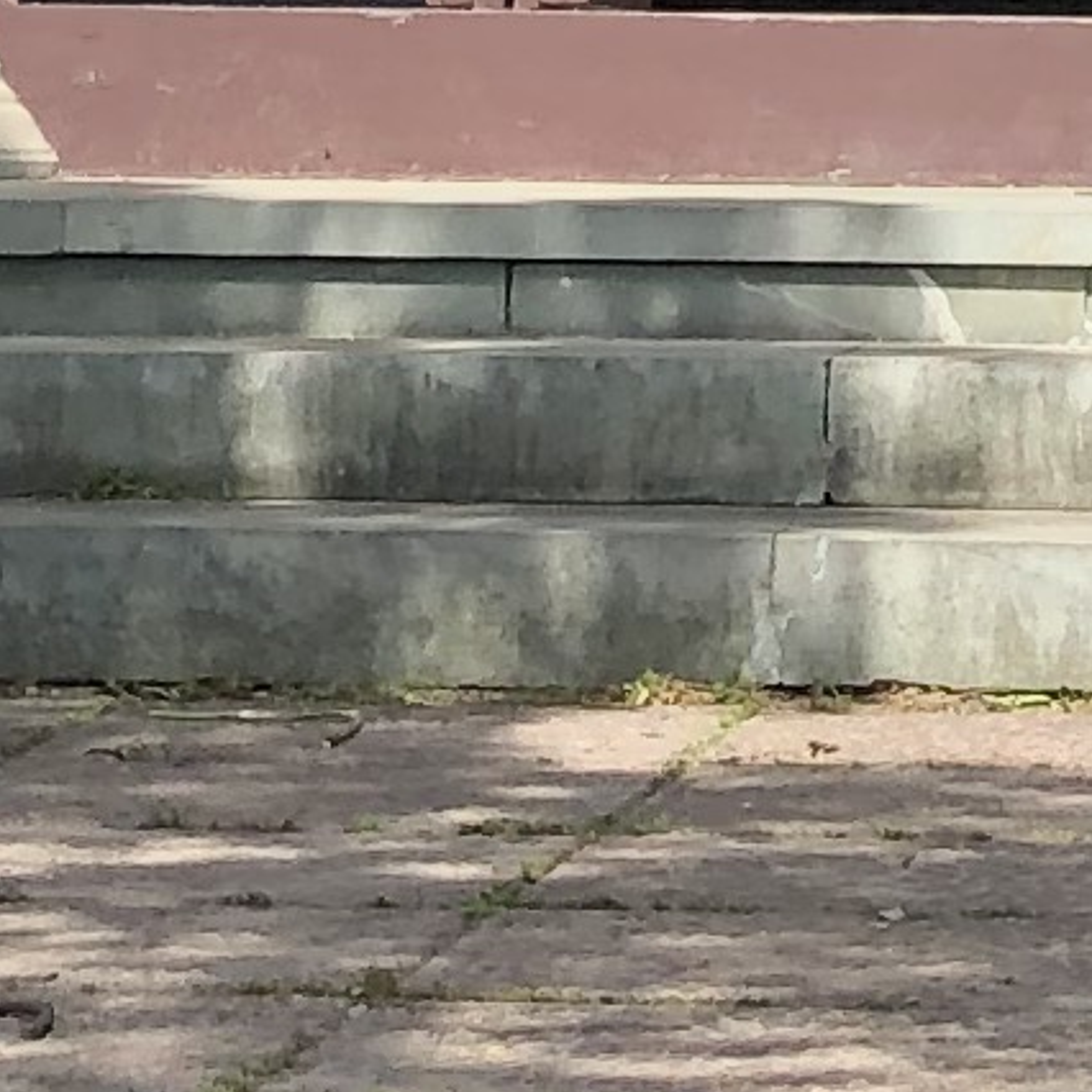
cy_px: -2064
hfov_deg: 7.4
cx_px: 1282
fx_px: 8352
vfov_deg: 6.8
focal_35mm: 234
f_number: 1.8
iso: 20
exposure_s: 1/676
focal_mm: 3.99
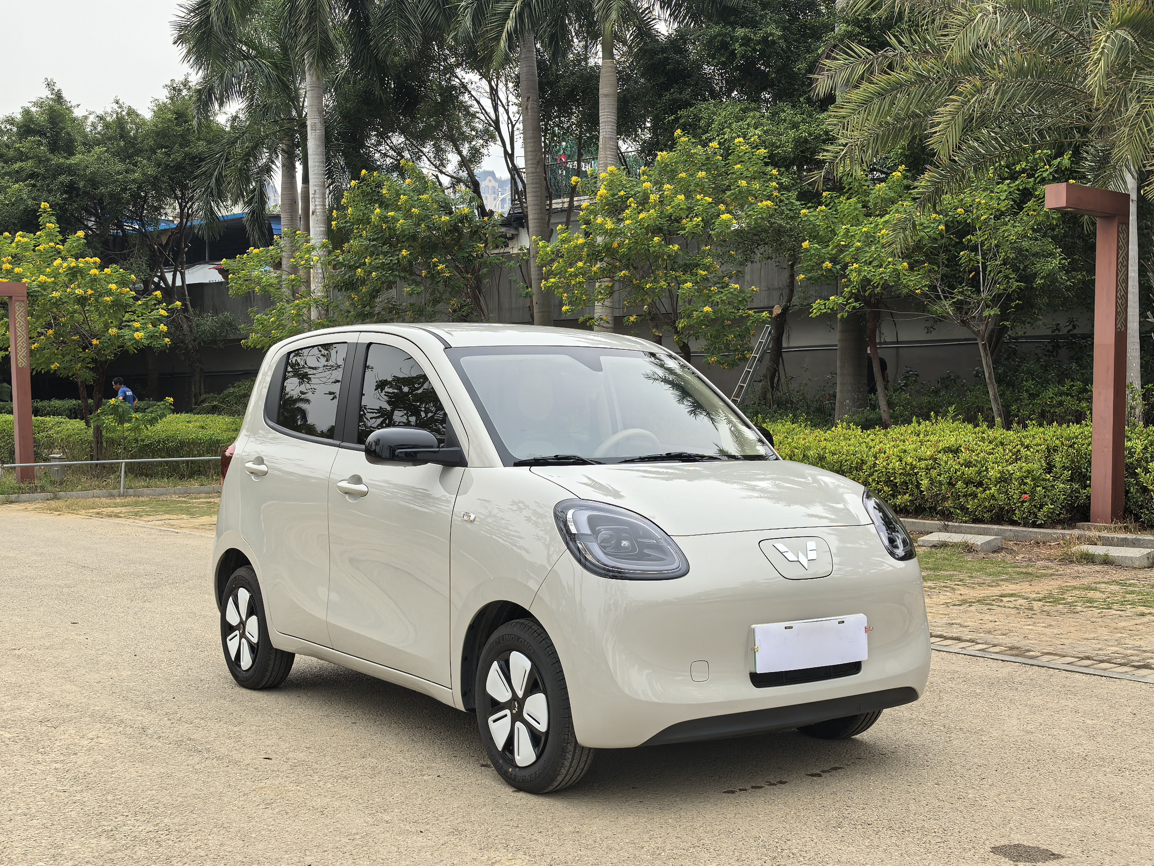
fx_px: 1400
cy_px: 433
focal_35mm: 42
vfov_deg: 34.3
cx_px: 577
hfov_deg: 44.8
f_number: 2
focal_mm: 6.98
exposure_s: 1/700
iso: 50
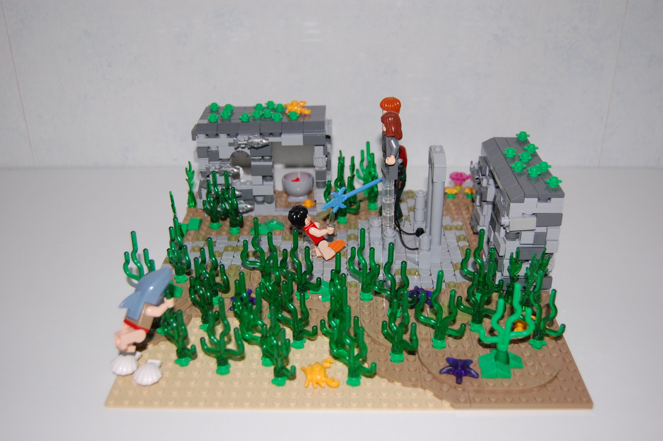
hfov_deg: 53.2
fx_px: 662
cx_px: 332
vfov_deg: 36.8
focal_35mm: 36
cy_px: 220
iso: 400
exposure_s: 1/60
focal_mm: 24
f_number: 4
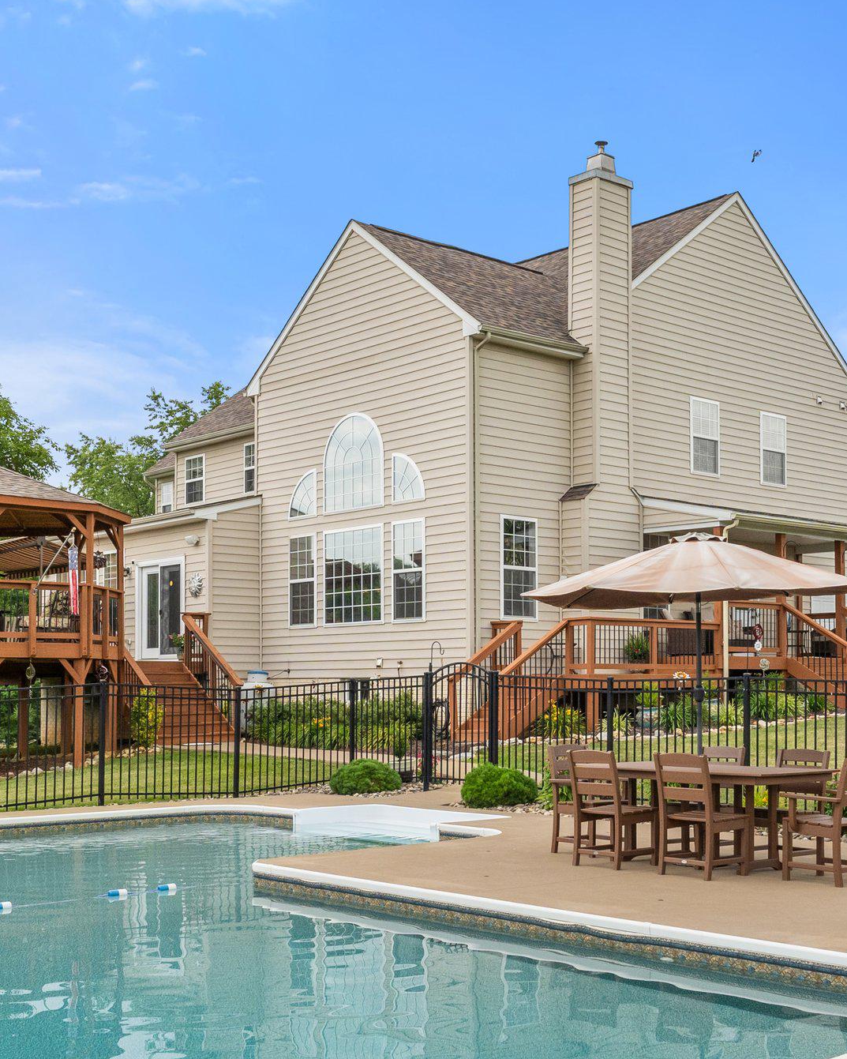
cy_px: 524
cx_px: 479
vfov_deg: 42.9
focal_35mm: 43
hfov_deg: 34.8
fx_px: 1347
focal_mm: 20
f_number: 8
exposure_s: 1/800
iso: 640
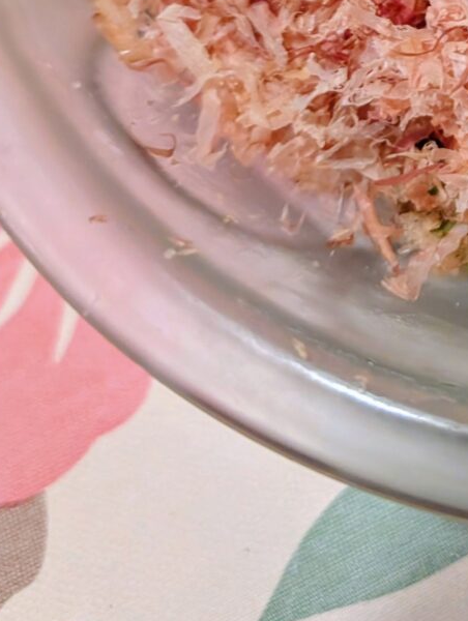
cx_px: 648
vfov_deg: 24.9
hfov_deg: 19.6
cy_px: -180
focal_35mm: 68
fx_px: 1222
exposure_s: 1/50
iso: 944
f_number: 1.68
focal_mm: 6.9
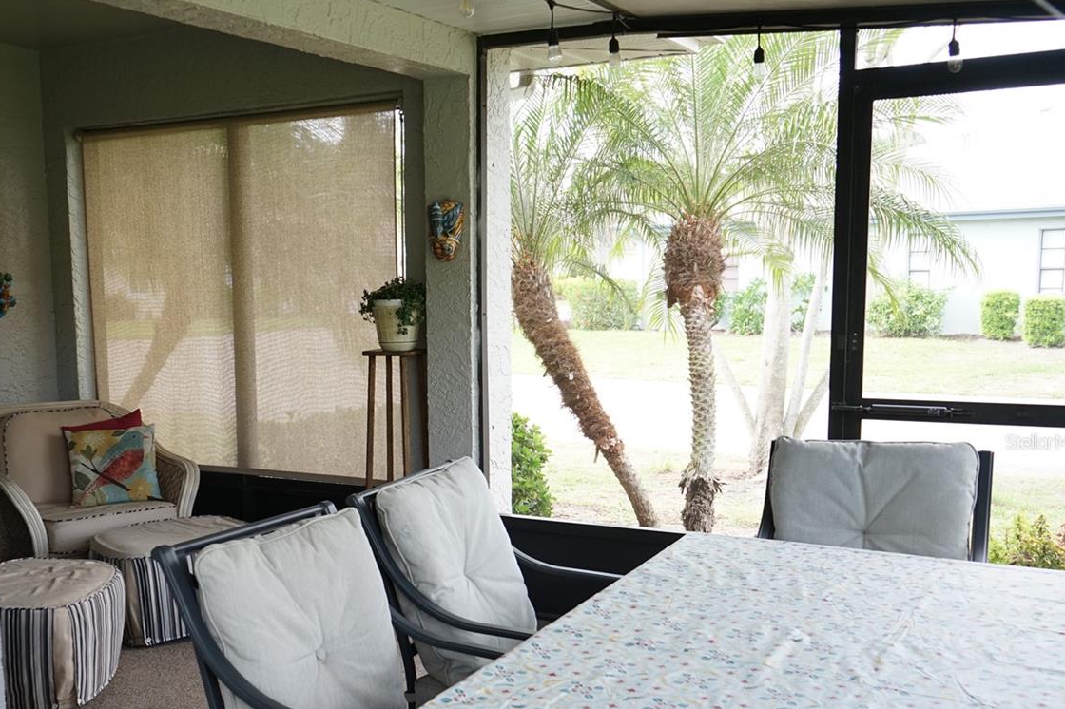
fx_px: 1183
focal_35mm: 40
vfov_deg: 33.2
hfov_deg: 47.4
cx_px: 330
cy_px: 442
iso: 500
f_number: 6.3
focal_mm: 28
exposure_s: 1/60
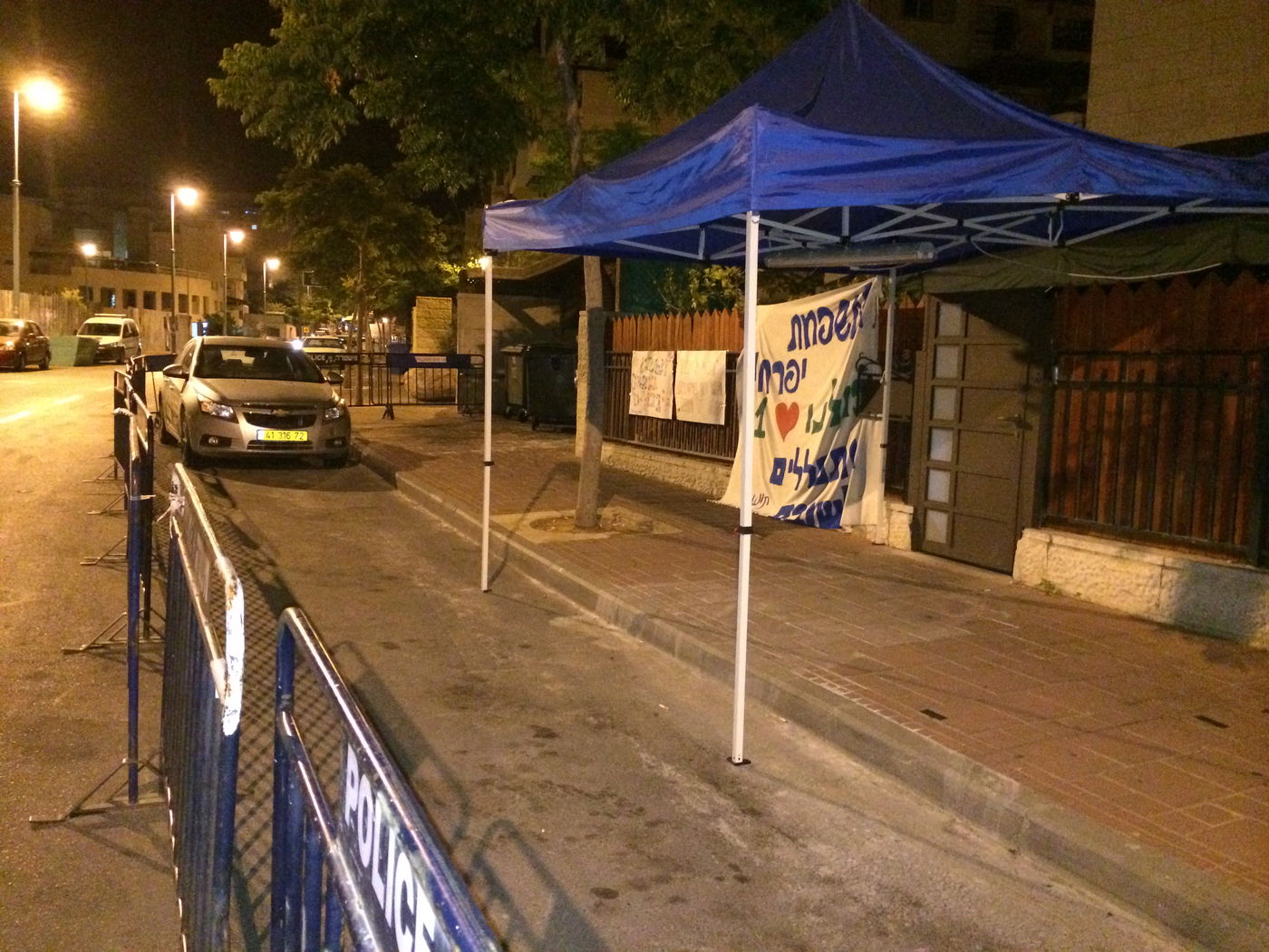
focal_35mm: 30
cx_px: 634
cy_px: 476
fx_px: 1100
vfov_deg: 46.8
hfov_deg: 60.0
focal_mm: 4.12
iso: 1000
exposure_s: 1/17
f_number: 2.2
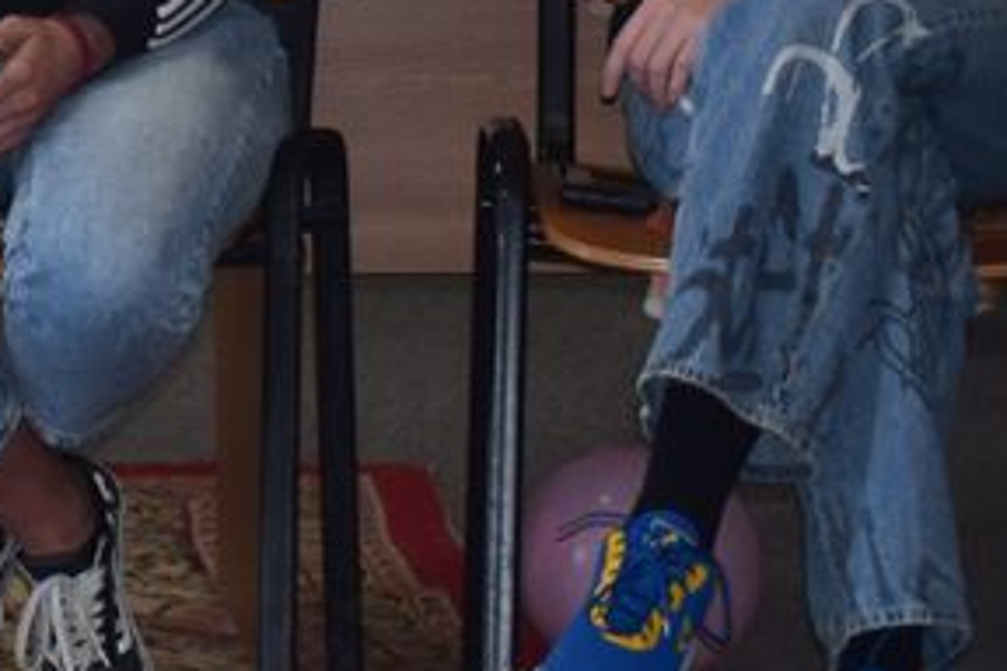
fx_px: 9454
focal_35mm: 338
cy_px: -311
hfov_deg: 5.9
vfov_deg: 4.0
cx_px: -1024
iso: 320
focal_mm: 40
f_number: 6.3
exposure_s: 1/50
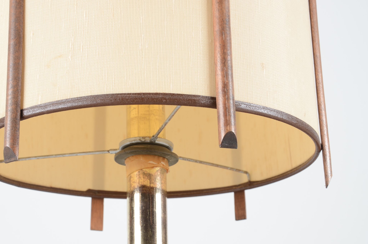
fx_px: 822
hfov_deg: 25.2
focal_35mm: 81
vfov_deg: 16.9
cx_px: 157
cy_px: 119
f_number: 9
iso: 200
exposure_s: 1/60
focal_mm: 45
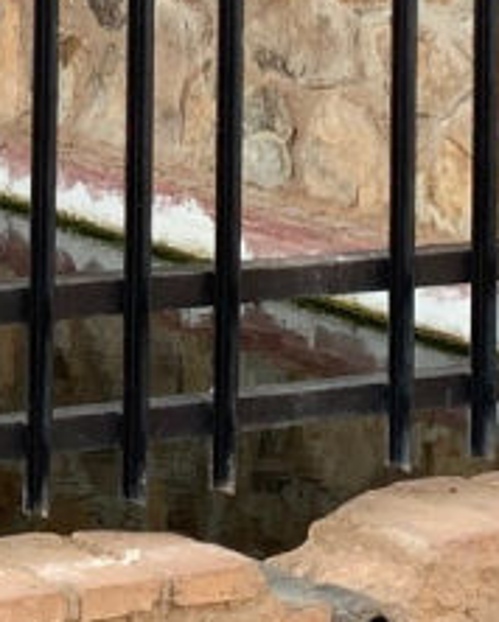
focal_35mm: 159
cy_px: -349
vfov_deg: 11.5
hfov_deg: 9.5
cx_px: -238
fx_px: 2931
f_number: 1.8
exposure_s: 1/122
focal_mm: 4.25
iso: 32
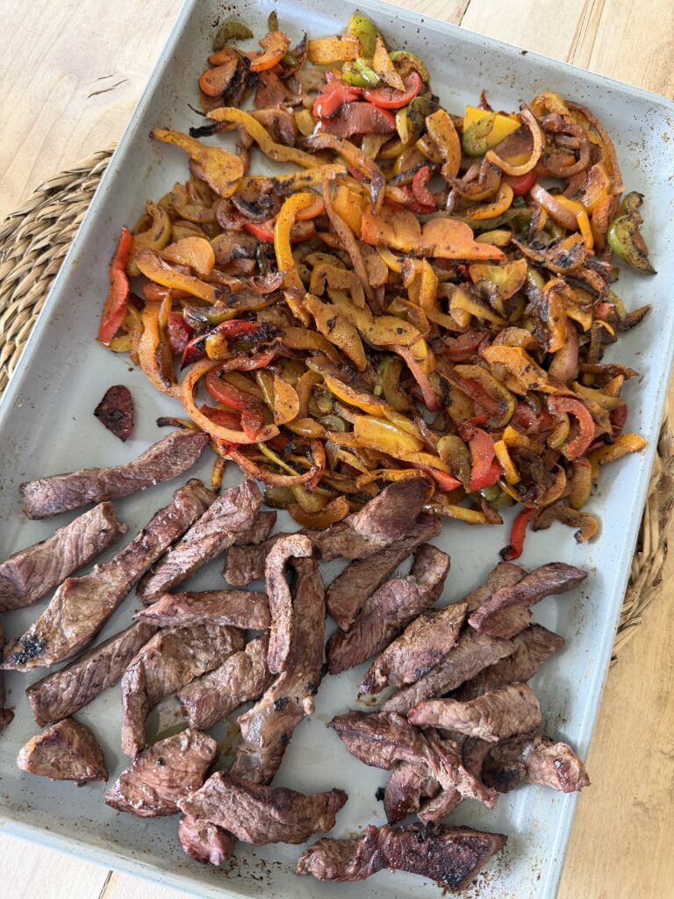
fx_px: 623
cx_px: 337
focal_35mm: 24
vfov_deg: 71.6
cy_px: 450
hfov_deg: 56.8
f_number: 1.78
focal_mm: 6.76
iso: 320
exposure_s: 1/60
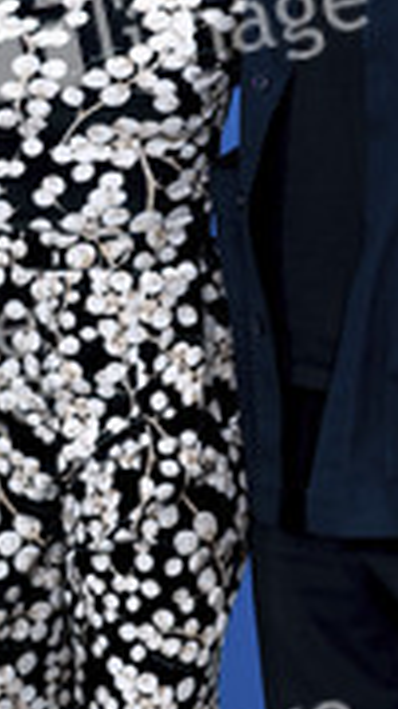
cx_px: 280
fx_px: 3665
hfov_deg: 6.2
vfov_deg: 11.0
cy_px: 205
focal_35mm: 195
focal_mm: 56
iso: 500
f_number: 2.2
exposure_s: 1/200
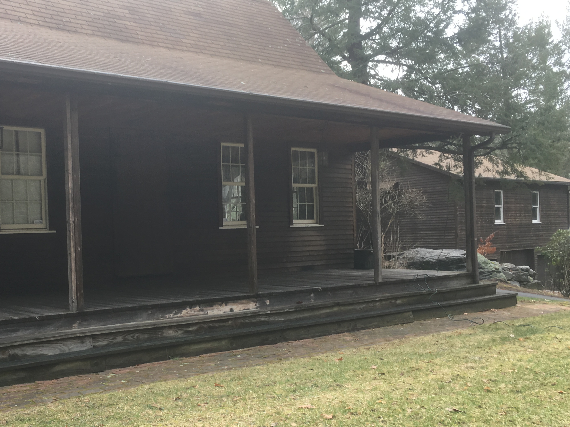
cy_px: 246
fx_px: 692
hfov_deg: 44.0
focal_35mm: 42
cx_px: 182
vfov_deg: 34.3
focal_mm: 4.15
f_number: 2.2
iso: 25
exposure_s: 1/239
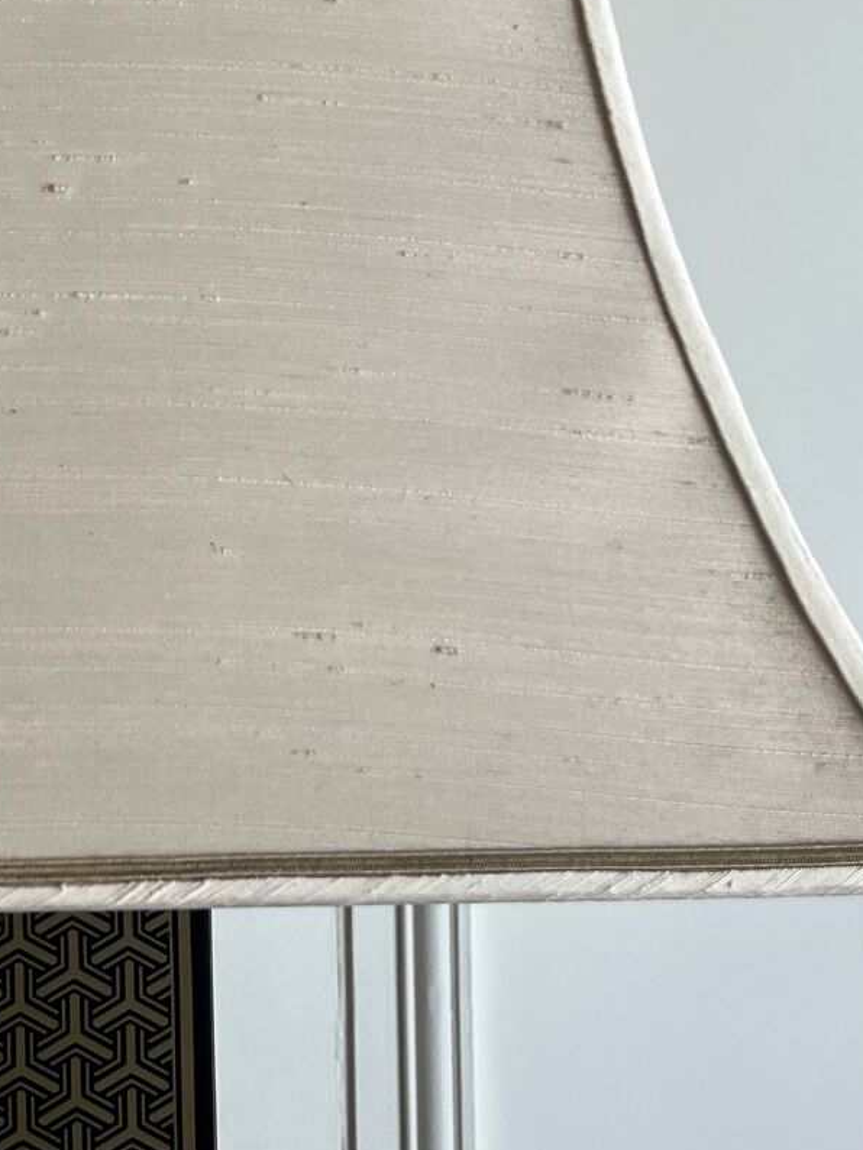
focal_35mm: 66
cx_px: 7
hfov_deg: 21.5
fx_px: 2193
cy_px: -45
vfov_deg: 27.4
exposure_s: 1/122
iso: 80
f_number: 1.6
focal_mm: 5.1
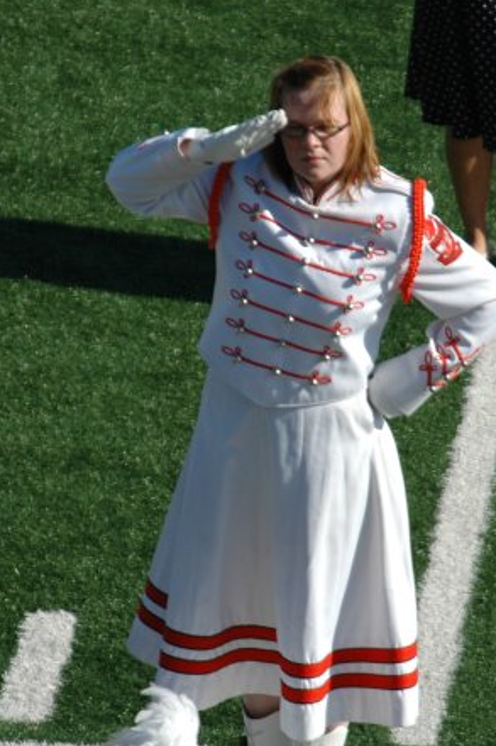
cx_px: 251
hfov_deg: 1.7
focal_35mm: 817
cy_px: 352
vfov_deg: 2.5
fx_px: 16923
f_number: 5.6
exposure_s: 1/1250
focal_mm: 400
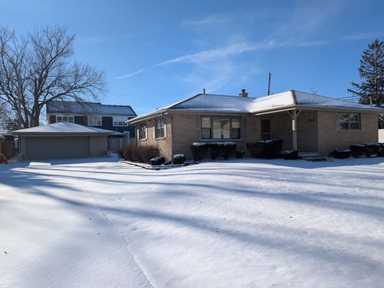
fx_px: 277
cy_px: 147
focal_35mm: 25
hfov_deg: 69.4
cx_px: 197
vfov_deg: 54.9
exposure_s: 1/1572
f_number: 1.68
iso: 23
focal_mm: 6.9
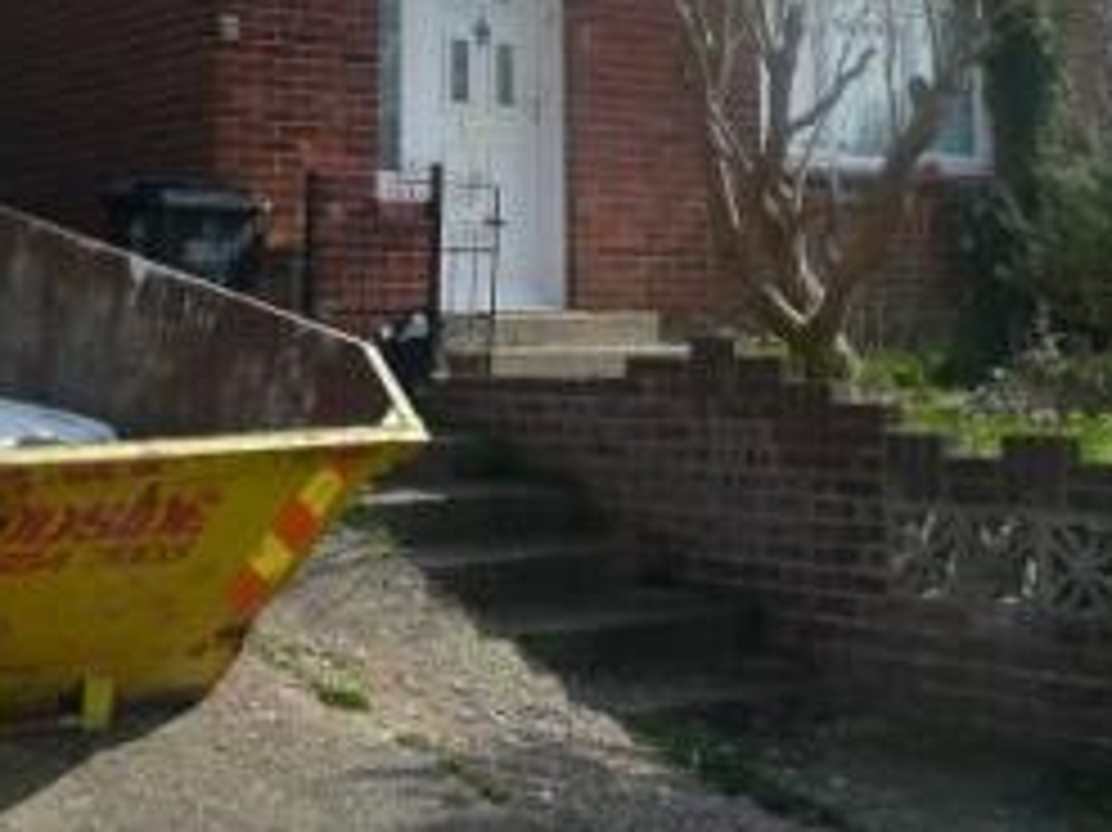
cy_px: 29
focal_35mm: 66
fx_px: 2119
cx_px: 506
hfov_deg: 29.4
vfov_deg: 21.6
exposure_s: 1/500
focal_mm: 4.6
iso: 100
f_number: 3.3
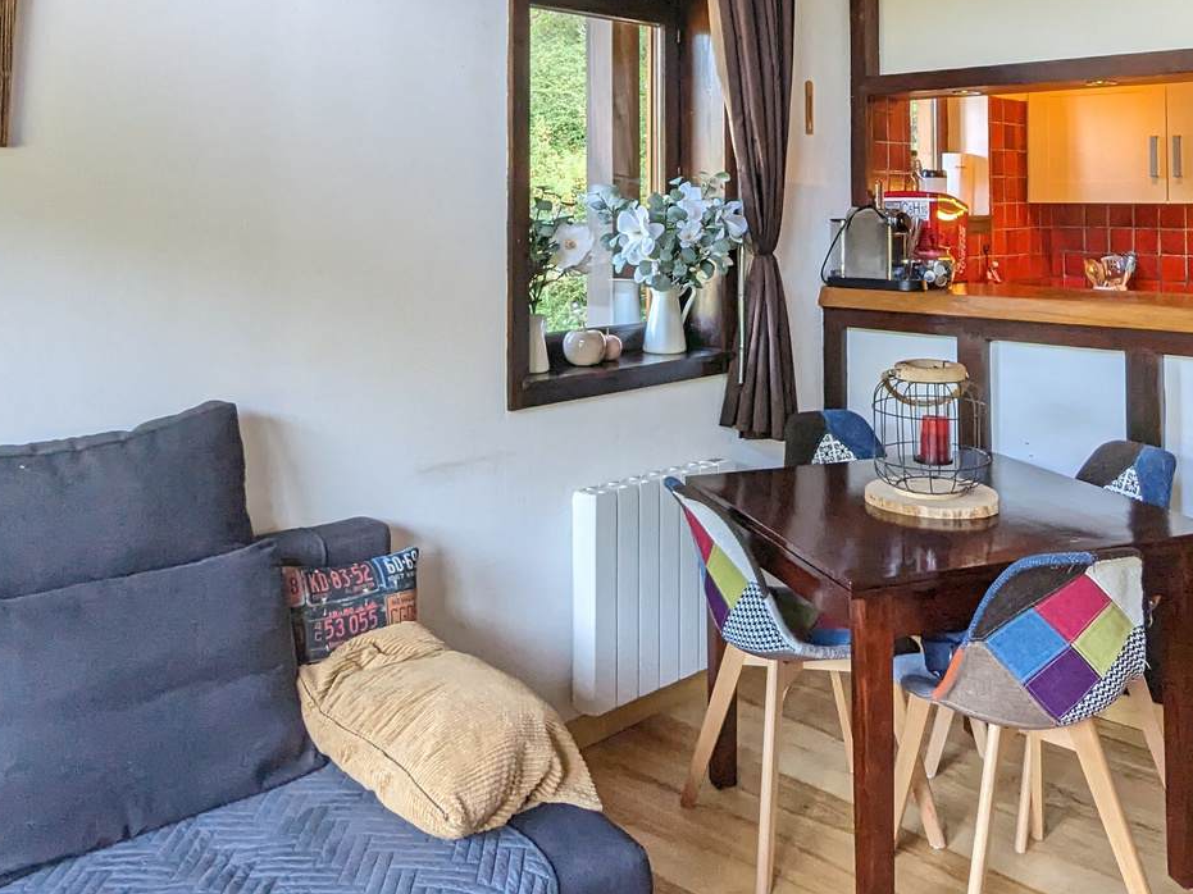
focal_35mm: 33
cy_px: 158
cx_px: 721
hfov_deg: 54.9
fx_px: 1137
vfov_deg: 40.8
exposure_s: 1/100
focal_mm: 2.35
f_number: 2.2
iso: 154
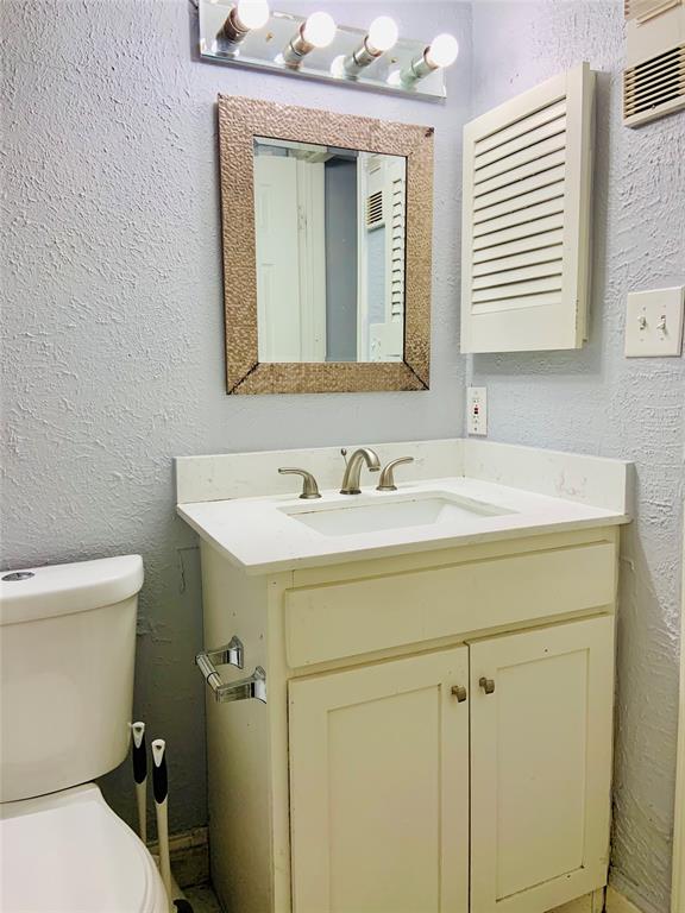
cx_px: 342
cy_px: 456
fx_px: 686
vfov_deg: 67.3
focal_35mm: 26
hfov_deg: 53.1
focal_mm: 4.25
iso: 100
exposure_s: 1/120
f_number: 1.8
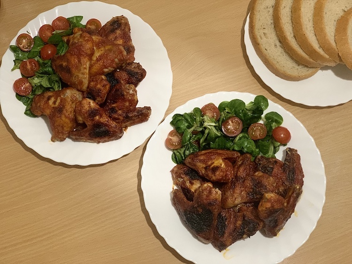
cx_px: 176
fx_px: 529
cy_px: 132
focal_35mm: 52
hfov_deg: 36.8
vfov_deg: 28.0
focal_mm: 6
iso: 400
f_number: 2.4
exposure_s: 1/60
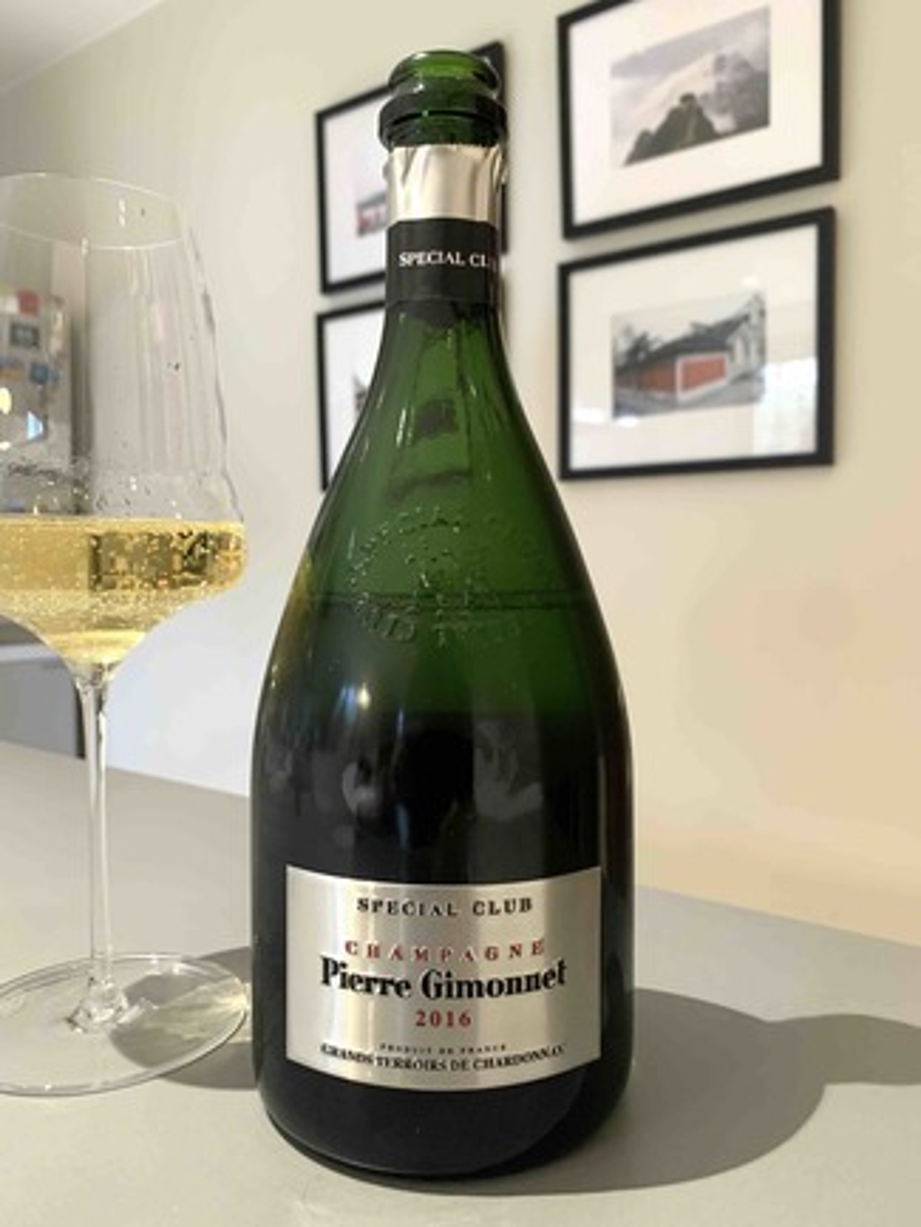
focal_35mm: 26
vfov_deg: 67.3
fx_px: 922
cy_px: 614
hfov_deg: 53.1
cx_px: 460
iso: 250
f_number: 1.8
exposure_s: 1/50
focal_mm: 4.25
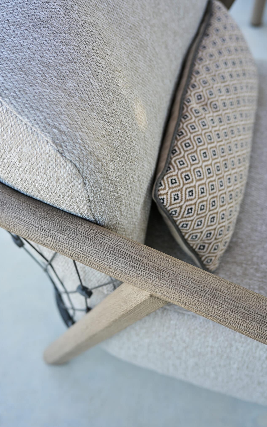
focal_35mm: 41
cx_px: 130
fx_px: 477
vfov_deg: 48.2
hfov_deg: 31.3
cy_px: 215
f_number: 4
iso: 100
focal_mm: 40
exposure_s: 1/160
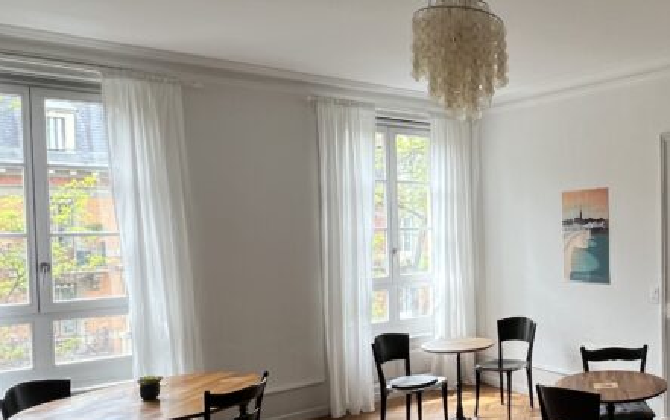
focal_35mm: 32
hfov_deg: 51.0
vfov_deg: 39.4
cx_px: 630
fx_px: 585
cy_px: 242
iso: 125
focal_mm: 1.57
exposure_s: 1/99
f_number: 1.8
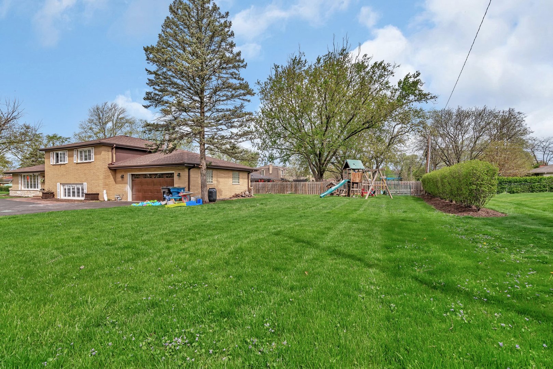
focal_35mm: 16
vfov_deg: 73.8
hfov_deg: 96.7
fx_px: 246
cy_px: 184
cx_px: 276
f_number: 9
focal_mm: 16
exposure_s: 1/400
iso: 500
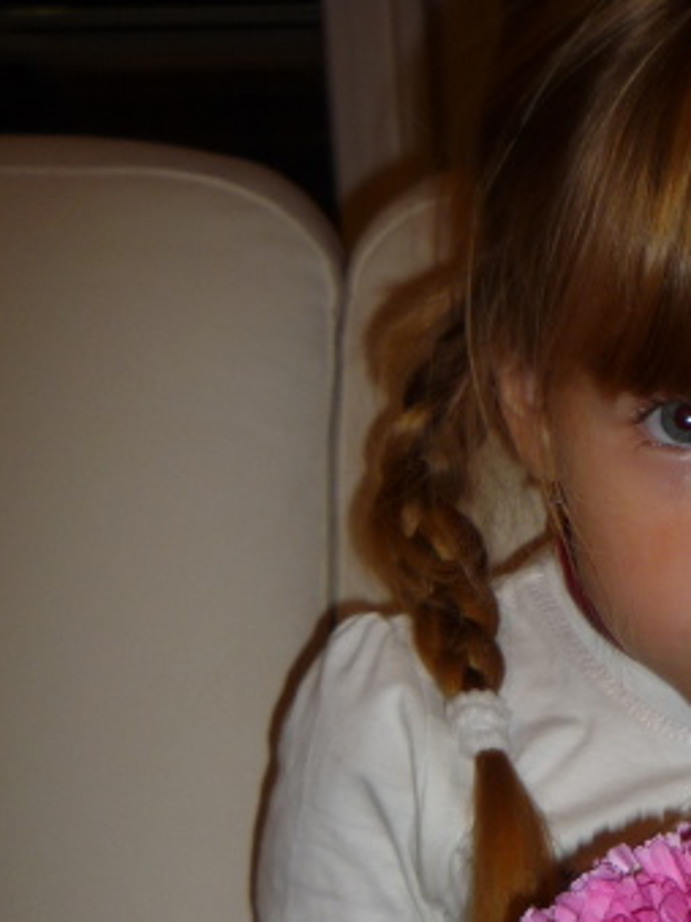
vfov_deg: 27.8
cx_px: 778
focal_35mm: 68
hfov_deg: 20.5
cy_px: 783
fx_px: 1811
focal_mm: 5.2
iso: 100
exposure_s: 1/30
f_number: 4
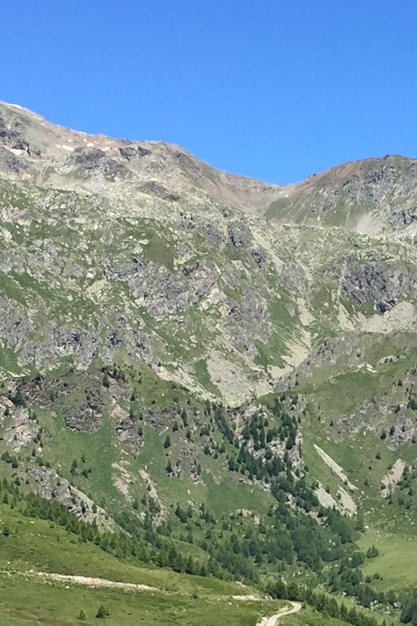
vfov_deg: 19.7
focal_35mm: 102
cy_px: 539
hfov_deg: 13.4
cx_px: 307
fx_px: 1773
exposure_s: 1/1276
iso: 32
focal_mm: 4.15
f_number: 2.2
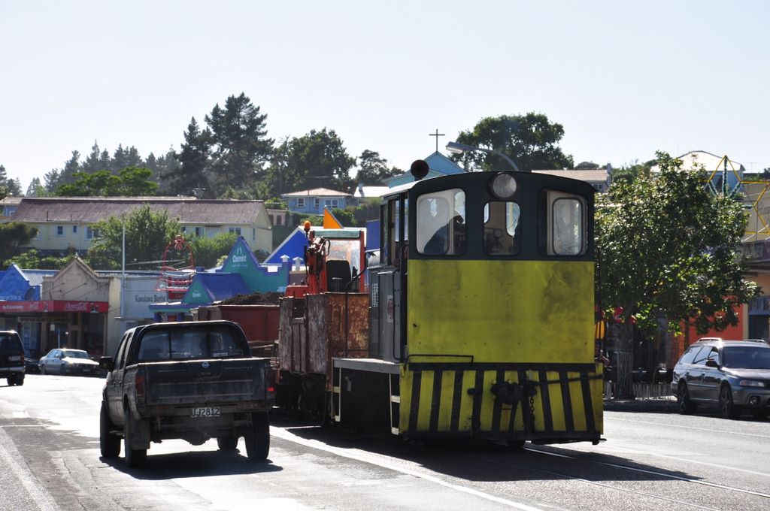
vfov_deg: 10.7
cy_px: 256
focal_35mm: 128
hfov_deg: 16.1
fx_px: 2724
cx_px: 385
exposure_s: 1/320
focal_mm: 85
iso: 200
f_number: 10
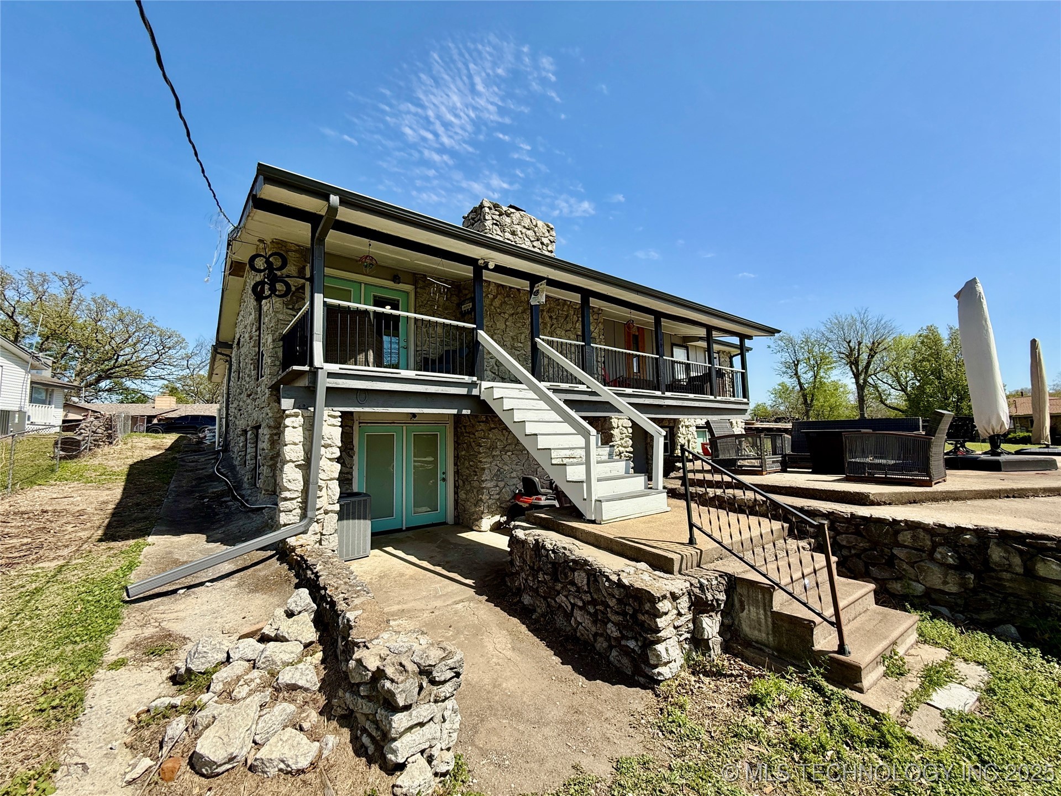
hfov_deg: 102.1
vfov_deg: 85.7
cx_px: 530
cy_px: 398
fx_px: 429
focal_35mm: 14
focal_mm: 2.22
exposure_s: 1/1795
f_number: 2.2
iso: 50
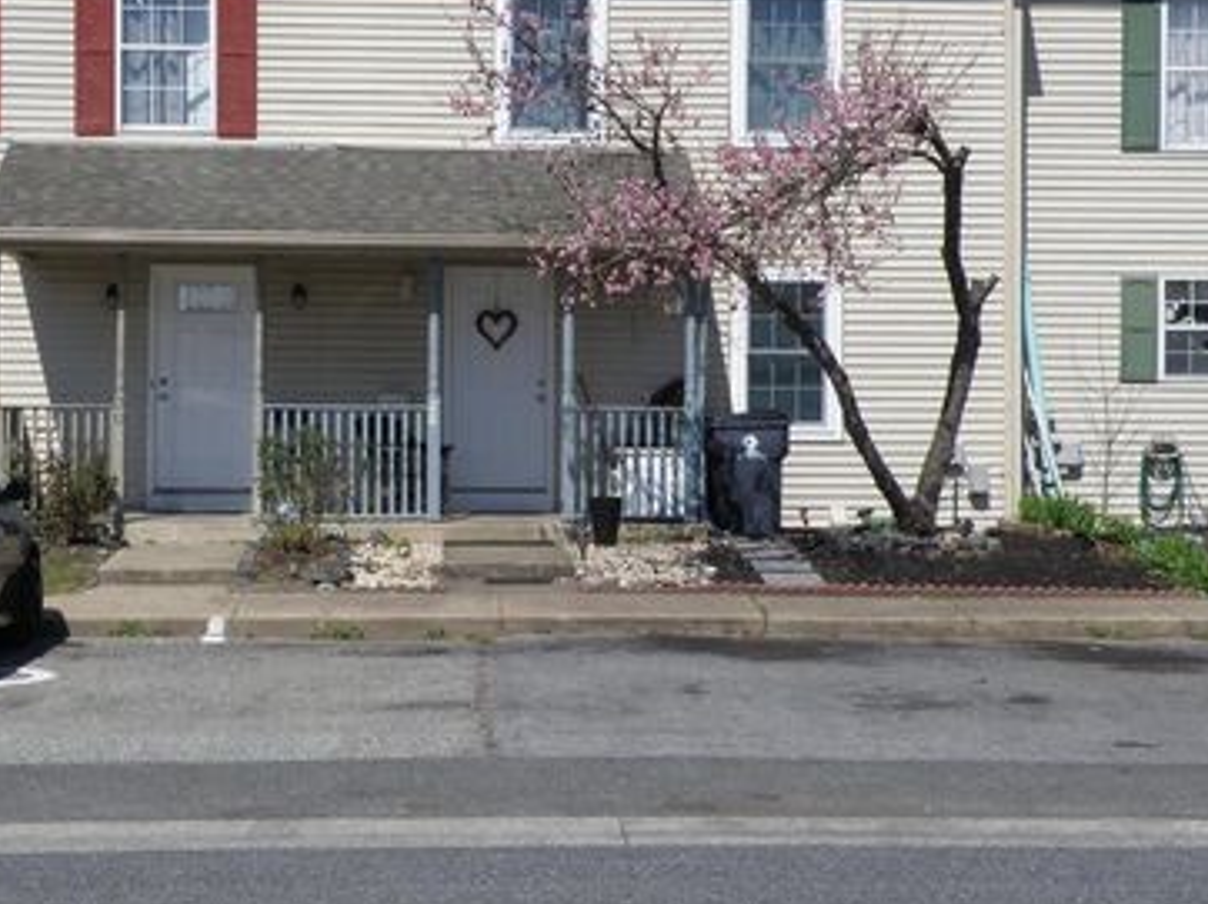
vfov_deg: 19.3
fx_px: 2650
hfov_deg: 25.7
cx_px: 584
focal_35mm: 76
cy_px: 322
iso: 64
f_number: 5.6
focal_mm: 9.77
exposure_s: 1/640
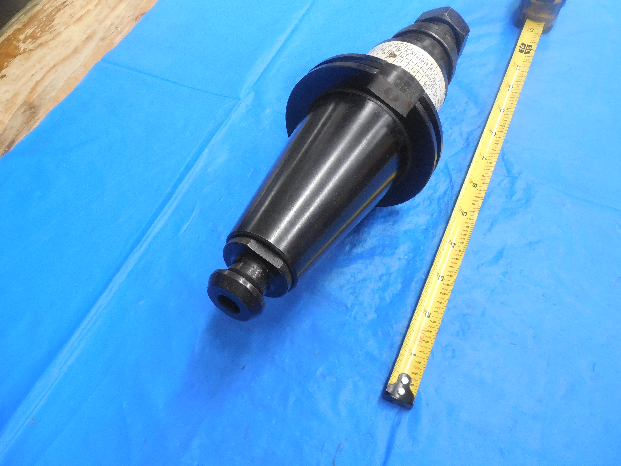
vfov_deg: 54.9
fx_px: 448
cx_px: 310
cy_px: 233
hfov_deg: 69.4
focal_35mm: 25
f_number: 3.3
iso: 400
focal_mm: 4.5
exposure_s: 1/25
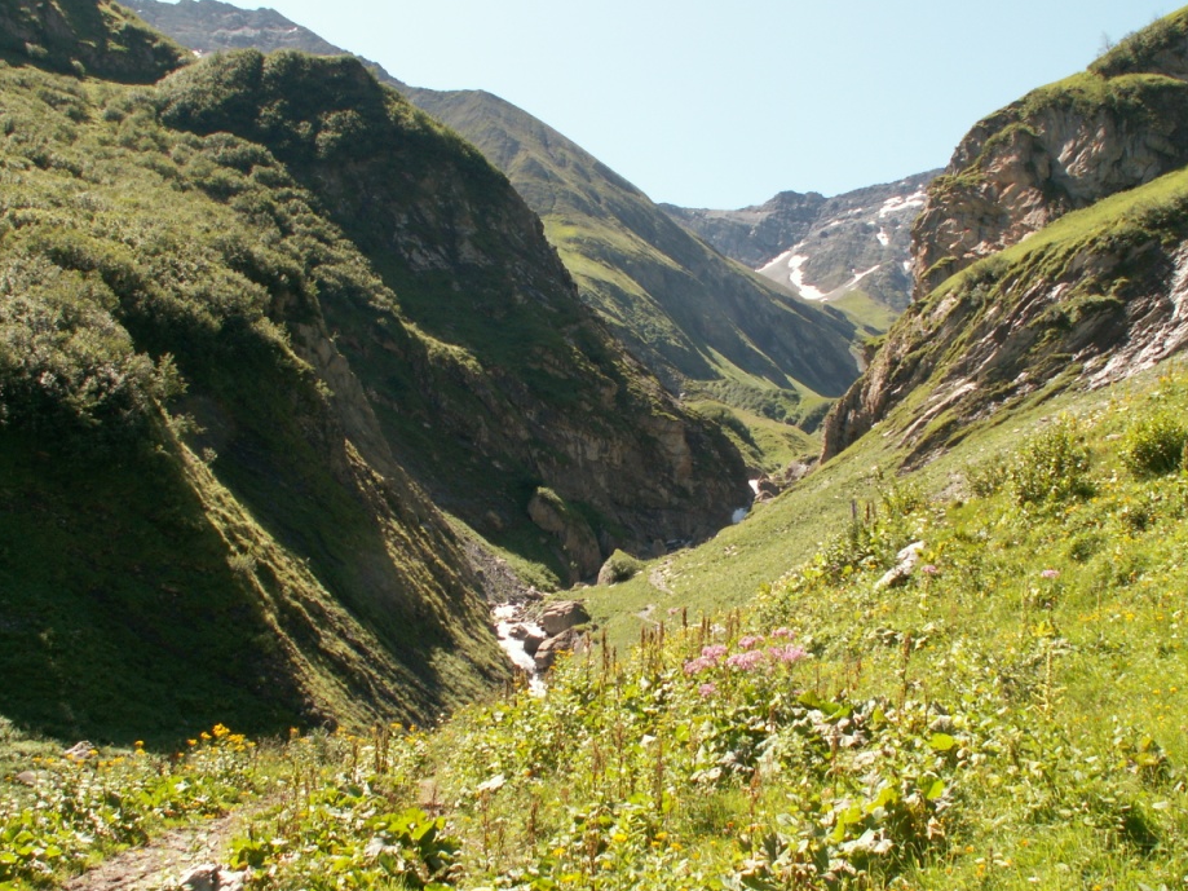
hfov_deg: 47.8
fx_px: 1338
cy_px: 451
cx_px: 652
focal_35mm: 39
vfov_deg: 36.8
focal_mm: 5.86
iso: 50
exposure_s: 1/125
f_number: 5
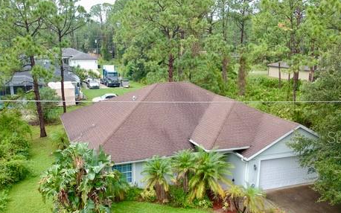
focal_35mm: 37
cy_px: 137
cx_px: 159
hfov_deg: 52.7
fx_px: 344
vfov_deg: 34.2
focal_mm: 4.49
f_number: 2.6
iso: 100
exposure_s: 1/320
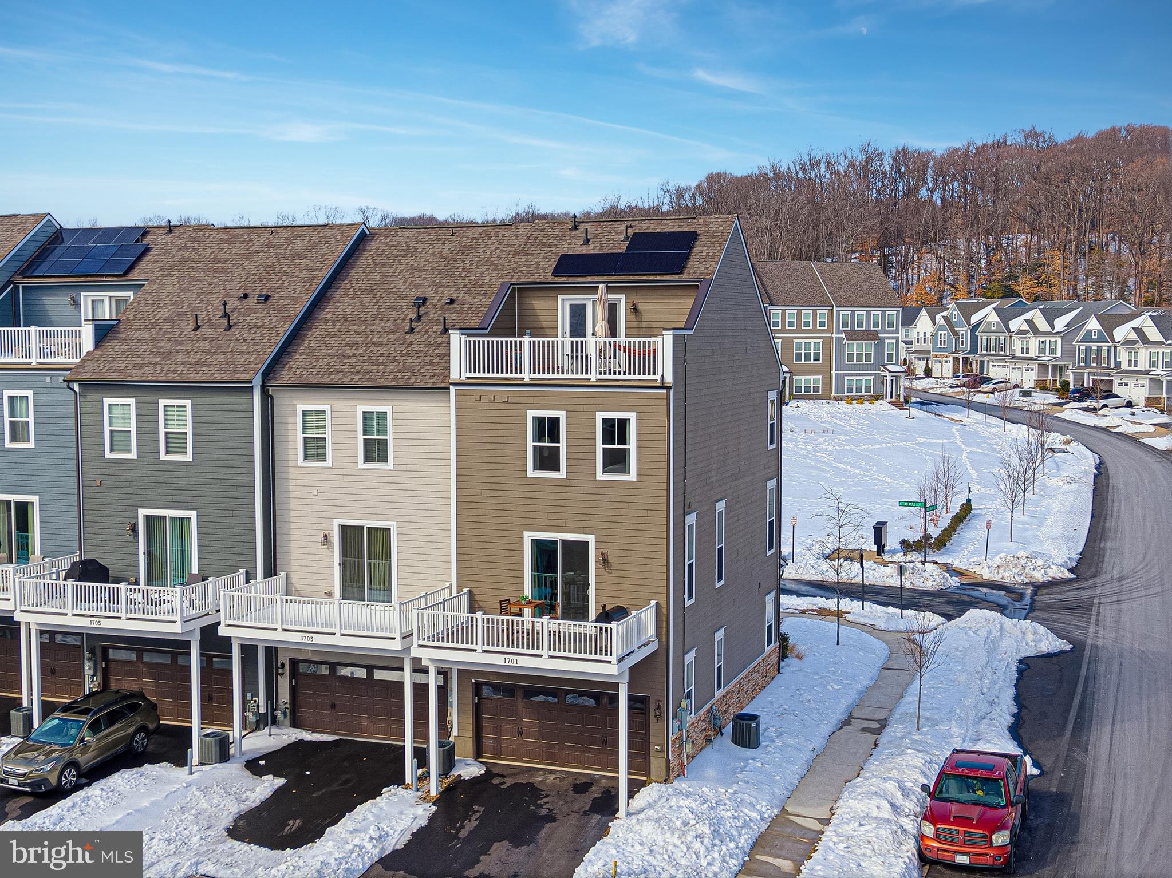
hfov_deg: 43.9
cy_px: 439
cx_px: 586
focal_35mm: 43
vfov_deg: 33.6
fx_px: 1455
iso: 100
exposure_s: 1/1250
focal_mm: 7.5
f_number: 3.6
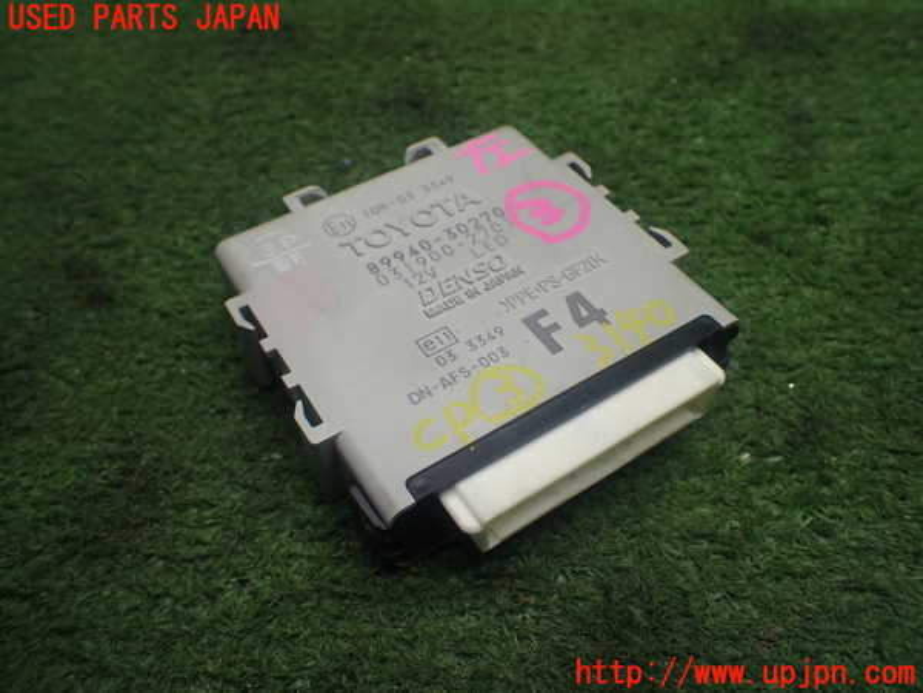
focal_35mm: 30
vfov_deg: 46.8
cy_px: 346
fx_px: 800
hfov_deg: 60.0
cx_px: 462
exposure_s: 1/125
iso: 250
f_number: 2.3
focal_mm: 5.4
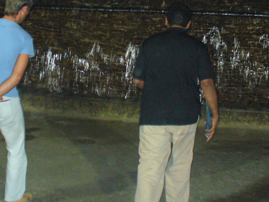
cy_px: 46
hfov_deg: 29.7
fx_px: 505
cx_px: 103
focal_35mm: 65
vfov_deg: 22.3
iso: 400
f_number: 2.8
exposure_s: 1/30
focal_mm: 6.1
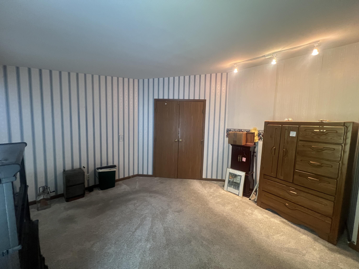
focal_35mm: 13
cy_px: 134
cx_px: 180
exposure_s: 1/60
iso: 400
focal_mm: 1.57
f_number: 1.8
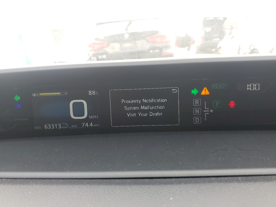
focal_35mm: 26
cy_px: 104
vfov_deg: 53.1
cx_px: 138
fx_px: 207
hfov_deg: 67.3
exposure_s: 1/143
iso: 50
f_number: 1.5
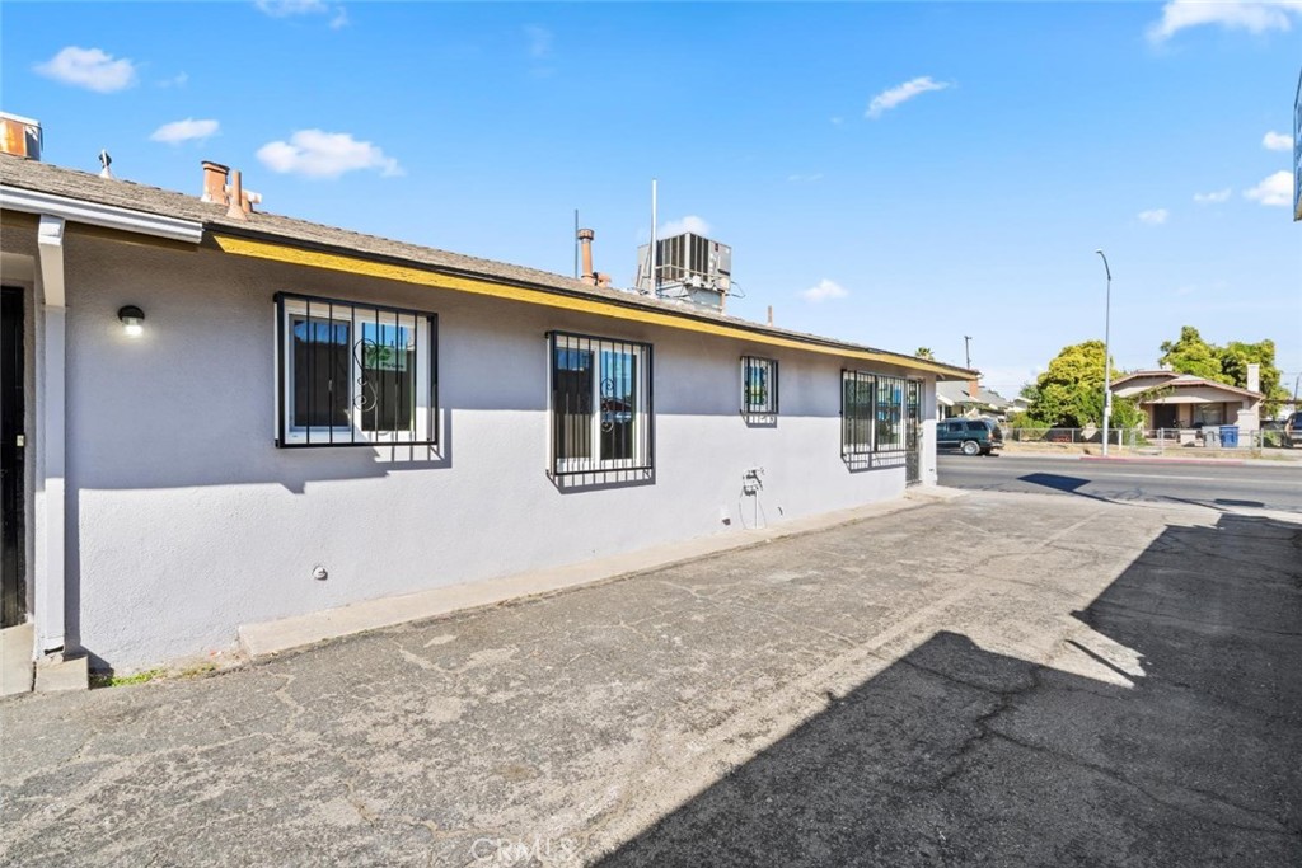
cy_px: 434
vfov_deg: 73.8
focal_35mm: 16
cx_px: 651
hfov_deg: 96.7
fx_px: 579
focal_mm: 16
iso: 100
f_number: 11
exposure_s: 1/30
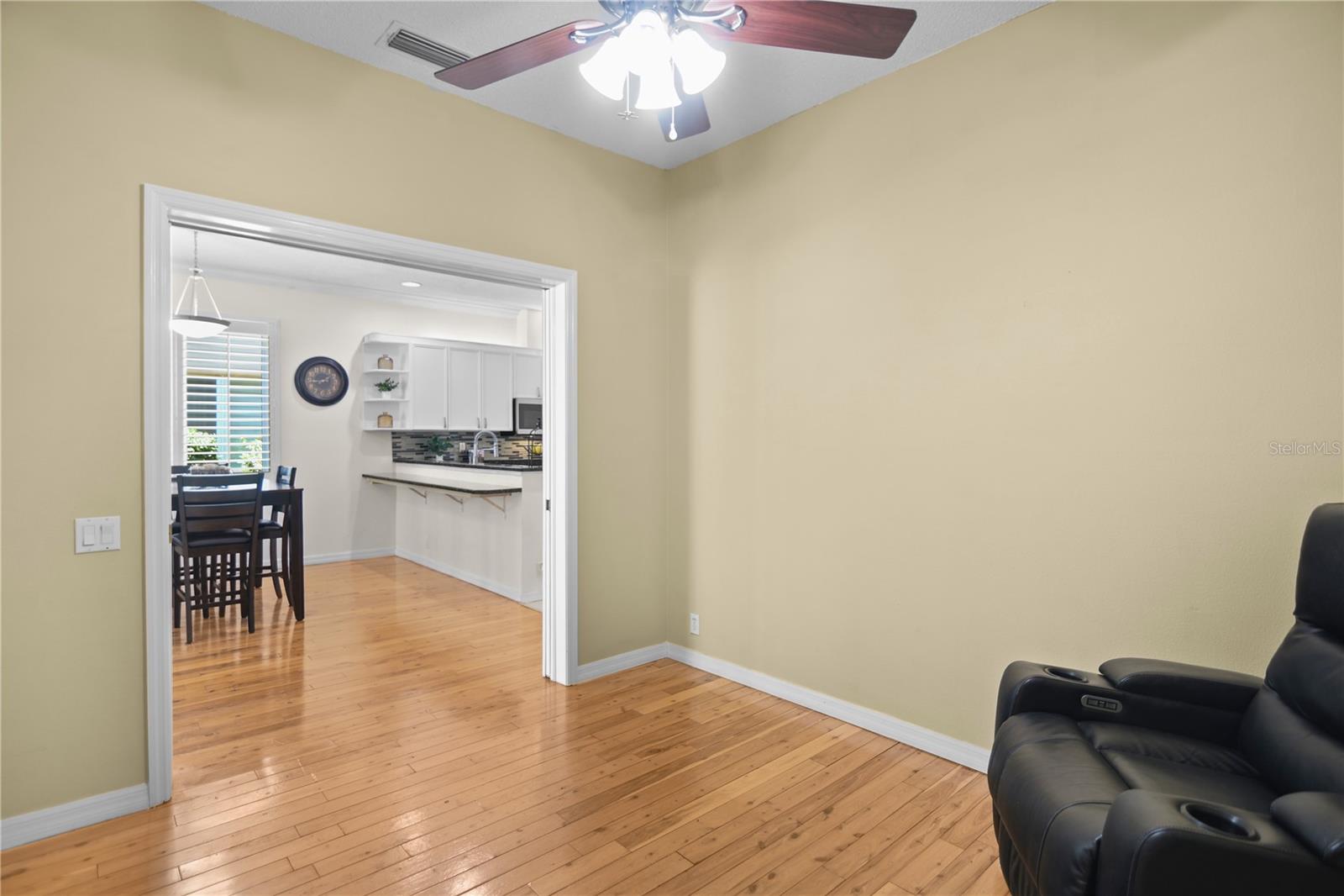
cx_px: 672
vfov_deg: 73.7
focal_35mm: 16
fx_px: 597
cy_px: 448
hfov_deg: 96.7
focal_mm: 11
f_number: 2.8
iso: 100
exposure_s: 1
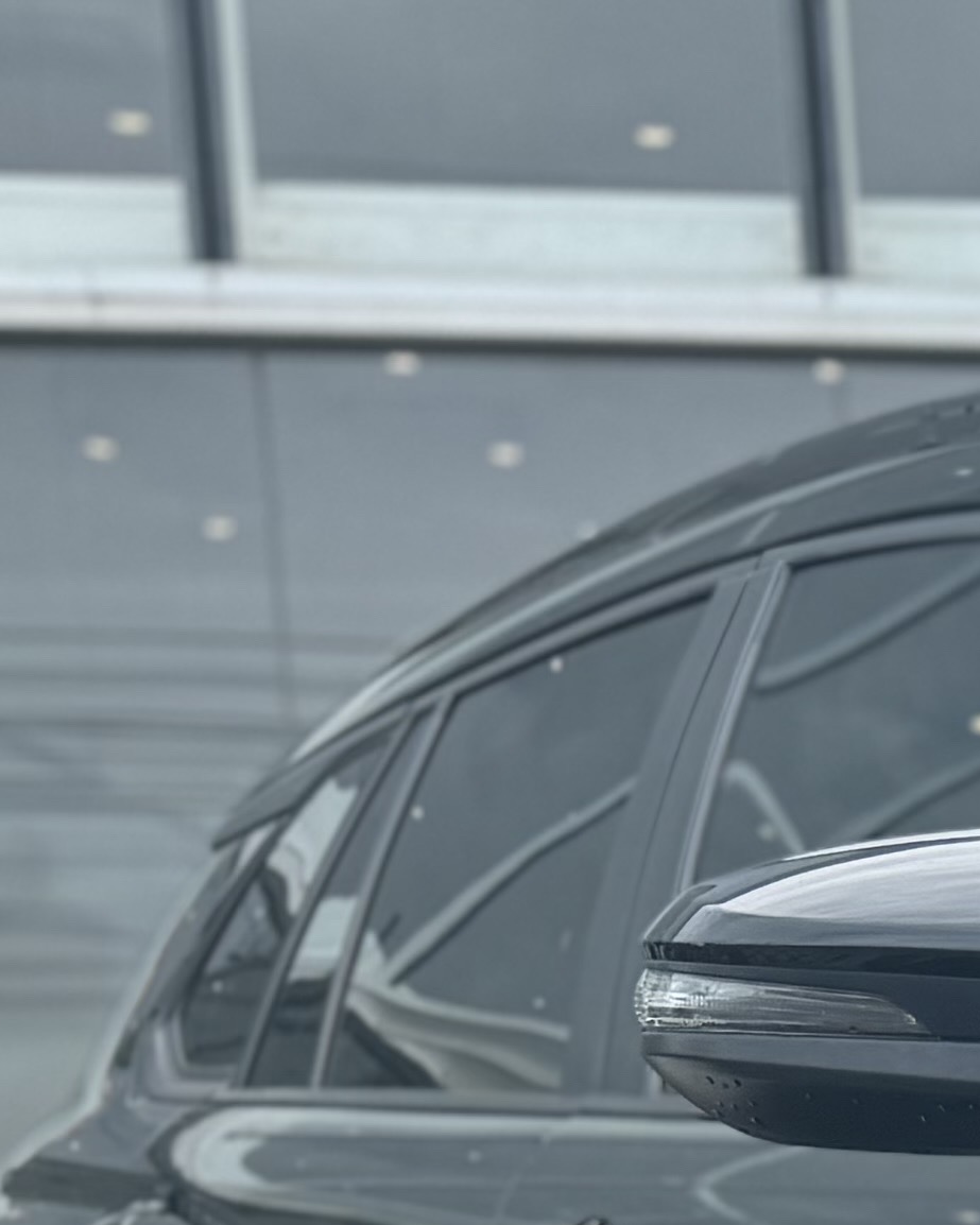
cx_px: 2591
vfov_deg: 15.2
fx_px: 4206
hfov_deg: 10.7
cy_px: 1883
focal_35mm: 116
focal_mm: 6.76
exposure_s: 1/1767
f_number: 1.78
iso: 80
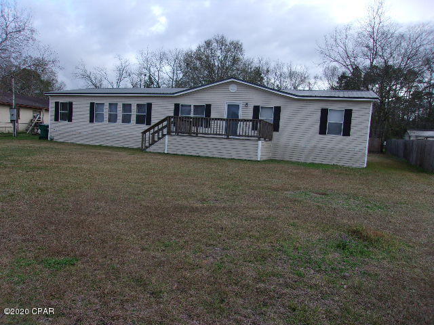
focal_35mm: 27
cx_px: 217
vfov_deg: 51.4
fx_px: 339
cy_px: 162
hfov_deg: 65.3
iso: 80
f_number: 3
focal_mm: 4.9
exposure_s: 1/70
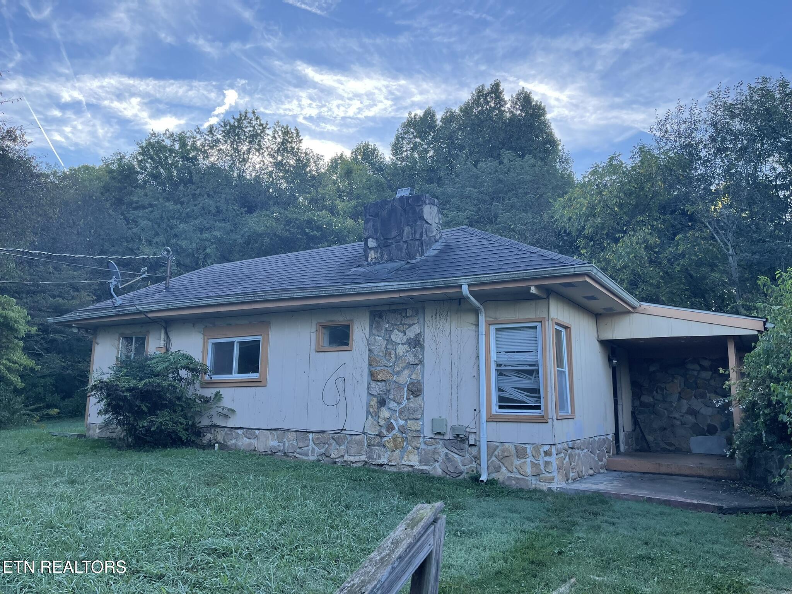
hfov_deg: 69.4
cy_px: 297
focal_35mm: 25
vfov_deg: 54.9
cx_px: 396
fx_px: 572
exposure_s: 1/704
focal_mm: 5.1
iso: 32
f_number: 1.6
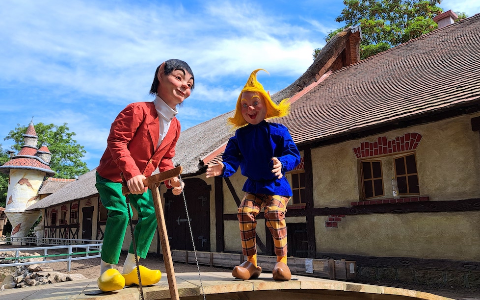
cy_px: 174
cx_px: 238
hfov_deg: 70.4
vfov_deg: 47.5
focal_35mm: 26
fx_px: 340
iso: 50
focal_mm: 5.23
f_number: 1.8
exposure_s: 1/568
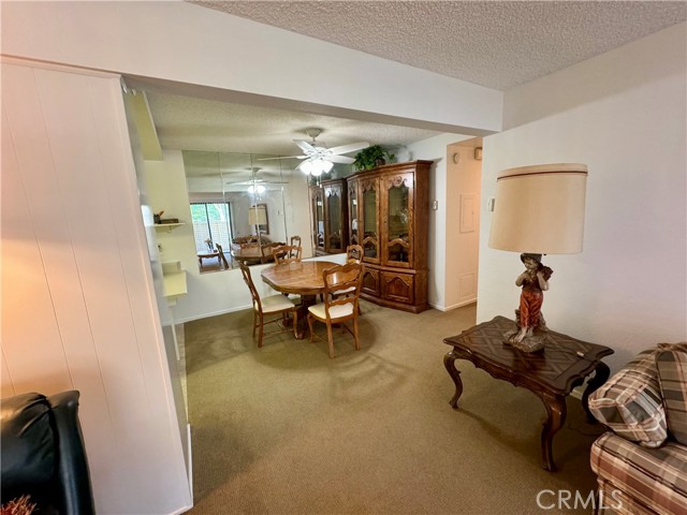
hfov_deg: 102.1
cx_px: 344
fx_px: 278
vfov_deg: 85.7
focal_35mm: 14
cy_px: 258
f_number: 2.2
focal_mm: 2.22
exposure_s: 1/60
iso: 320
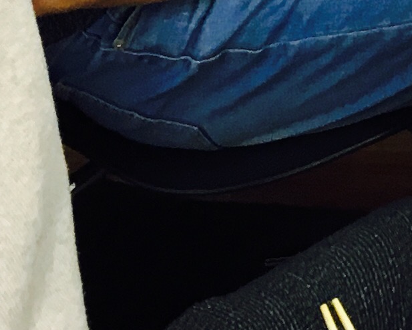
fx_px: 2257
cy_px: -529
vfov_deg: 7.6
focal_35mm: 185
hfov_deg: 9.8
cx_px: 775
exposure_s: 1/30
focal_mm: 4.15
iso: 80
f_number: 2.2
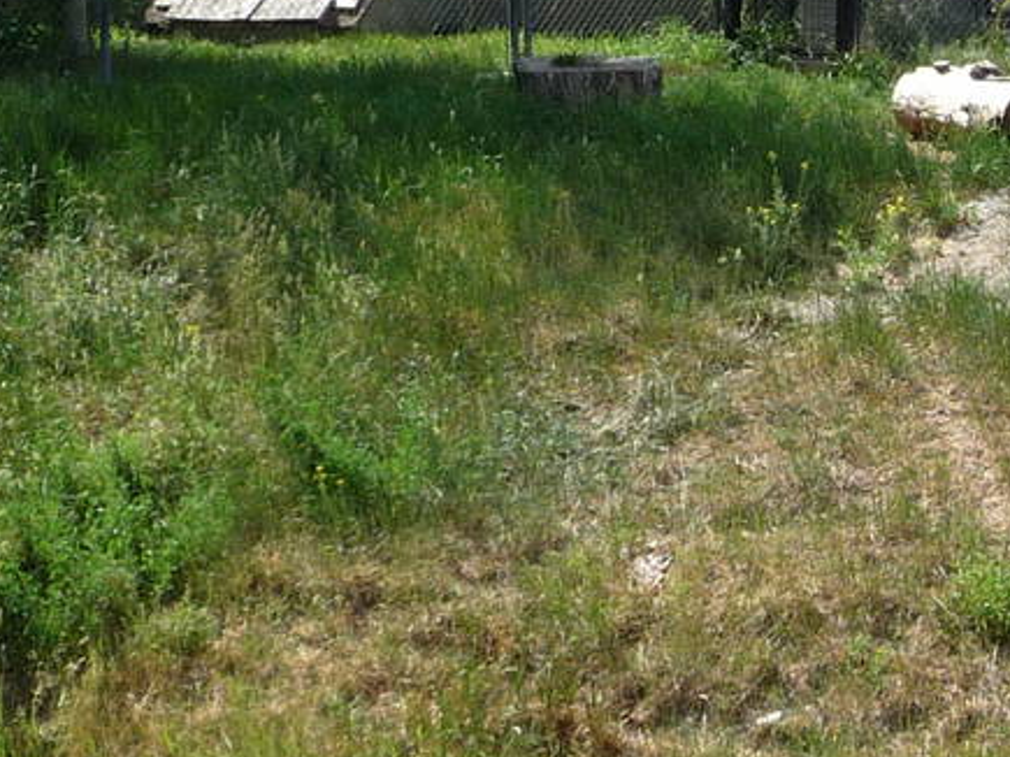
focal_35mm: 103
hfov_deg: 18.1
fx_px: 3004
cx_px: 1210
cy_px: 318
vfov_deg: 14.4
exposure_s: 1/640
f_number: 3.3
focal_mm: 4.7
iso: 100
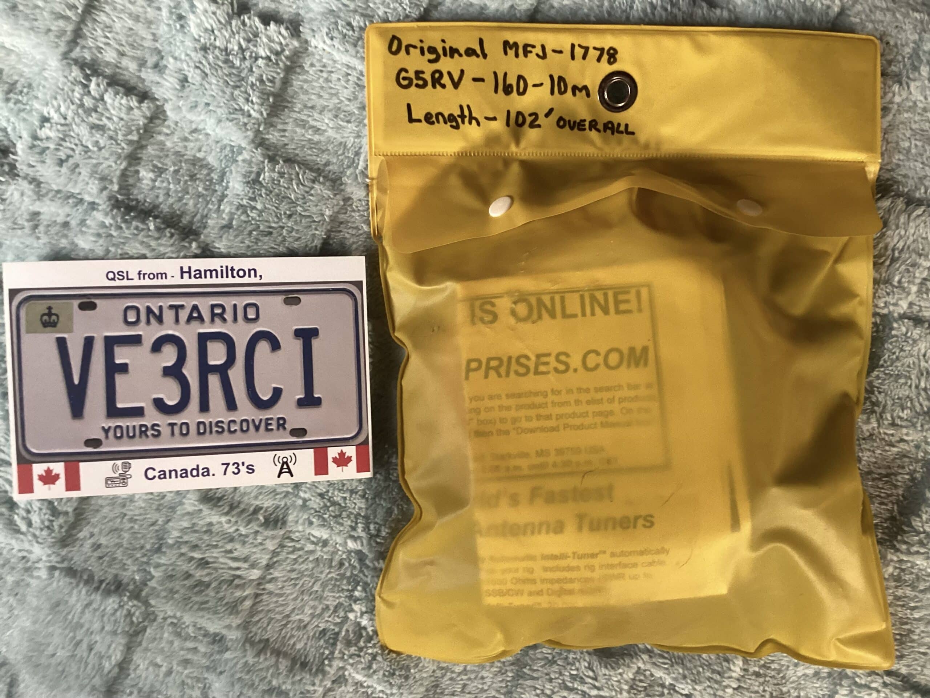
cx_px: 465
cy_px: 349
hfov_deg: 58.4
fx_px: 833
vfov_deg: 45.4
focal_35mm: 31
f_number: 2.4
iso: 200
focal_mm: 3.3
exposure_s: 1/60
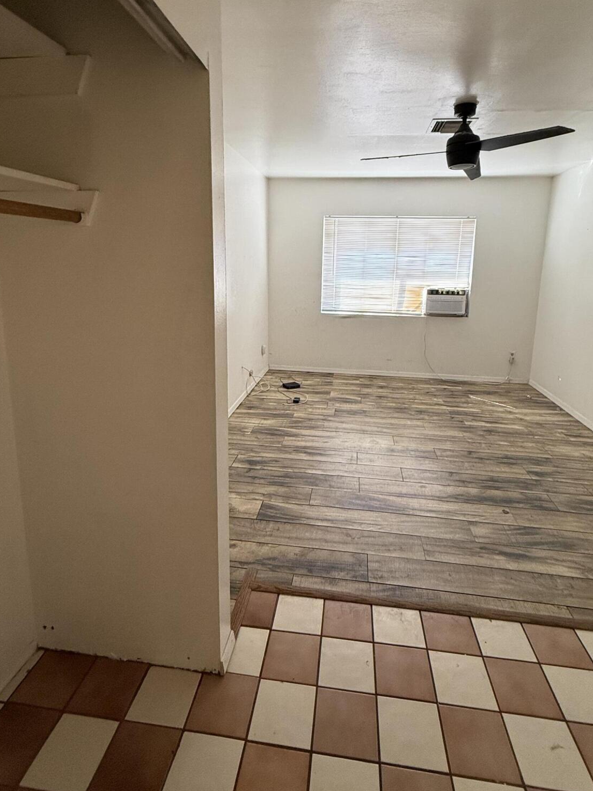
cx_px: 294
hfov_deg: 68.7
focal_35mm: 19
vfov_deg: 84.1
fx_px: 434
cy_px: 336
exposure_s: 1/120
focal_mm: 2.22
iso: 160
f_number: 2.2
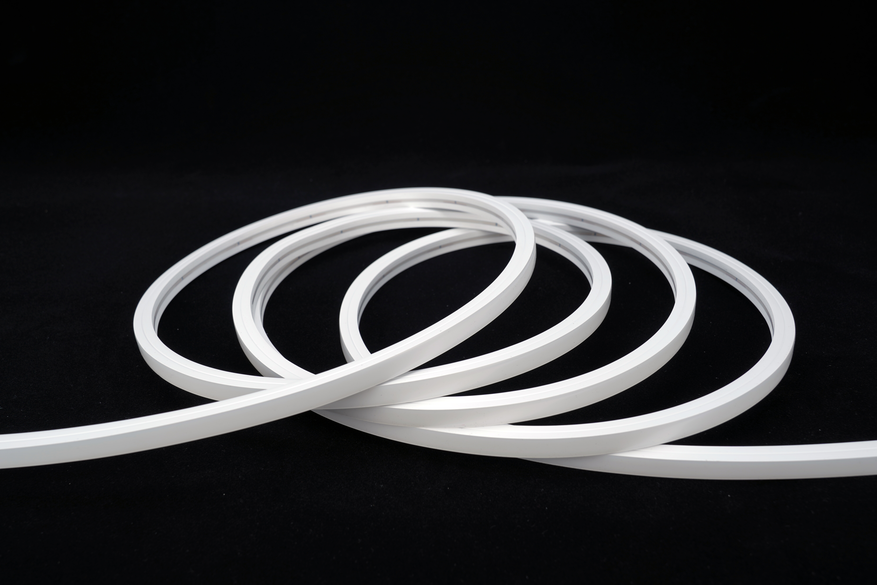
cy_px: 292
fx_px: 999
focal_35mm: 41
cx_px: 438
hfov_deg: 47.4
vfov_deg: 32.6
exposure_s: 1/13
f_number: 9
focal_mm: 41
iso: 50
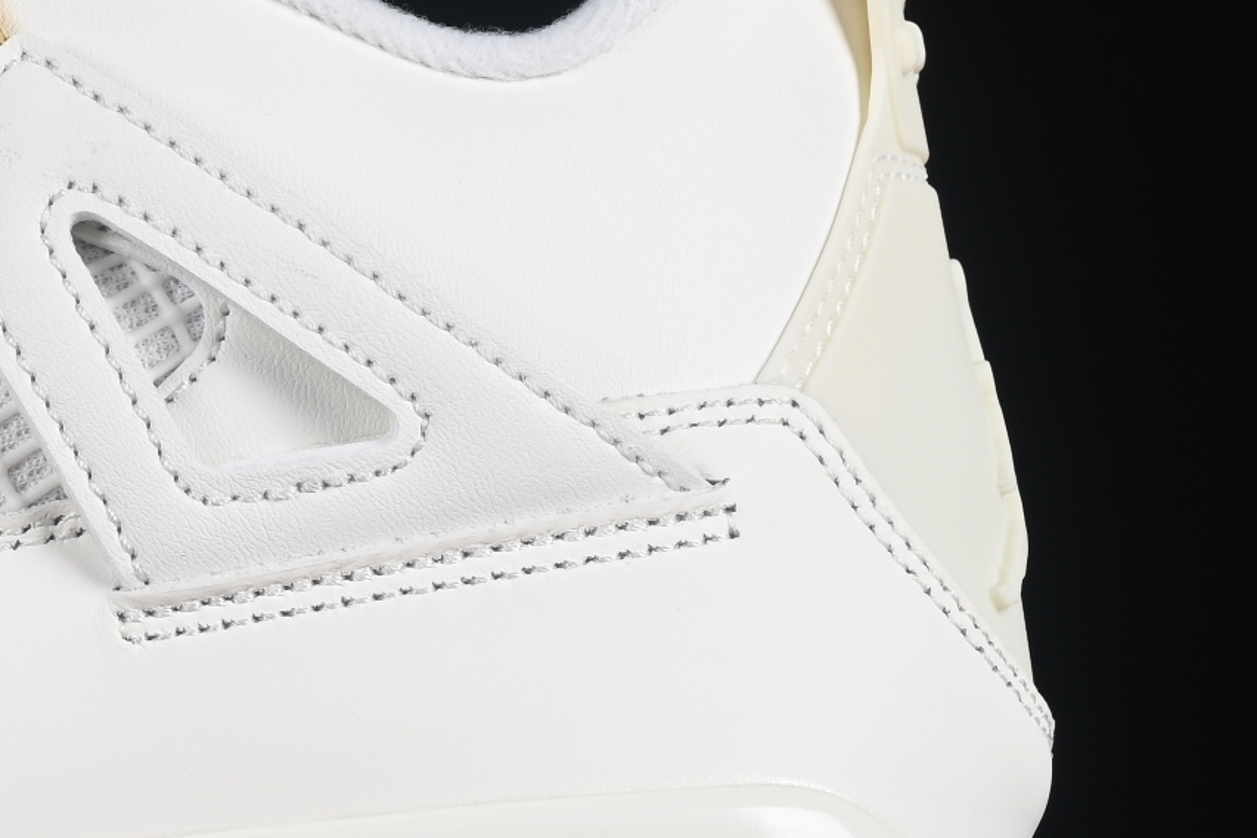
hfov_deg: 8.3
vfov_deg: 5.6
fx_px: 8554
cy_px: 435
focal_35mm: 245
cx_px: -394
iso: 160
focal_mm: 50
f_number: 8
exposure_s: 1/100
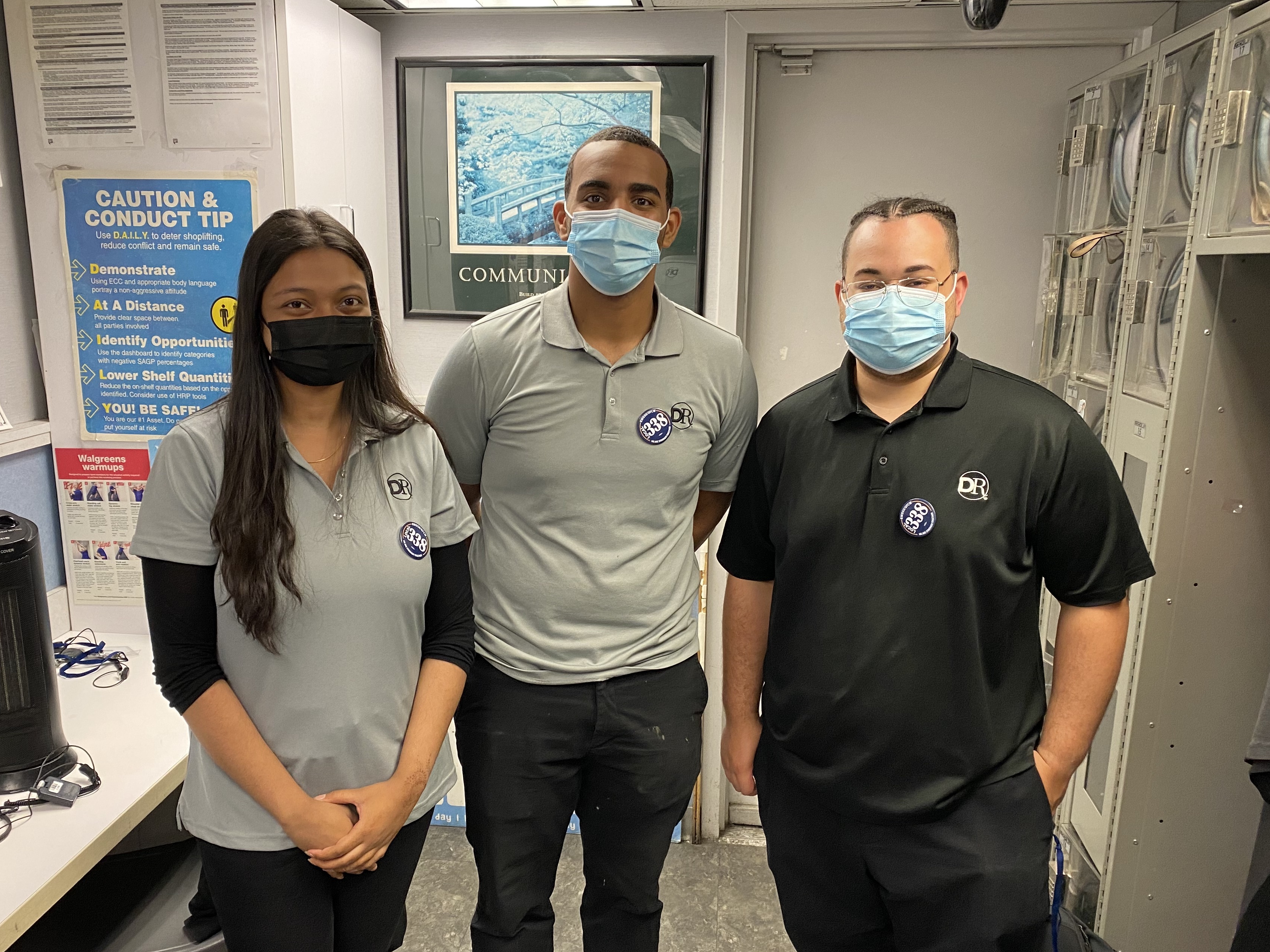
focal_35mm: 31
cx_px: 599
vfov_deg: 45.2
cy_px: 562
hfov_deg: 58.3
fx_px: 1137
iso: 125
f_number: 1.8
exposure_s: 1/60
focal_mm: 4.25
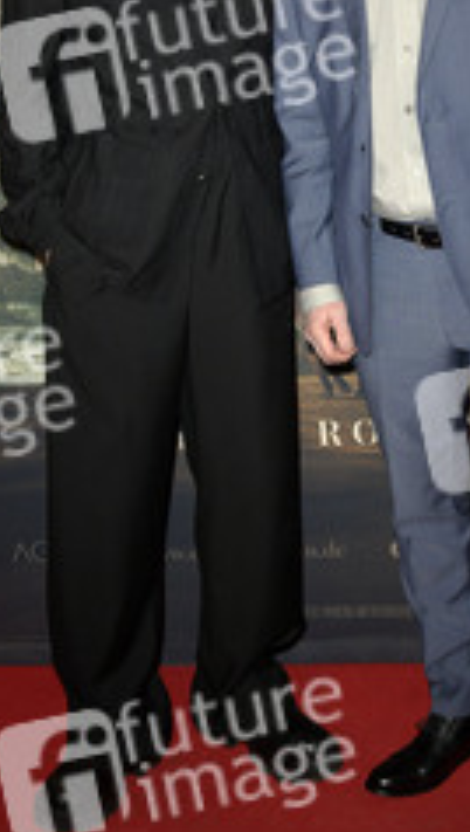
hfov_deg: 18.0
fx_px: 1479
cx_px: 277
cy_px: 235
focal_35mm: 67
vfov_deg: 31.0
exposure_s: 1/250
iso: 250
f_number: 5.6
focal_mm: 38
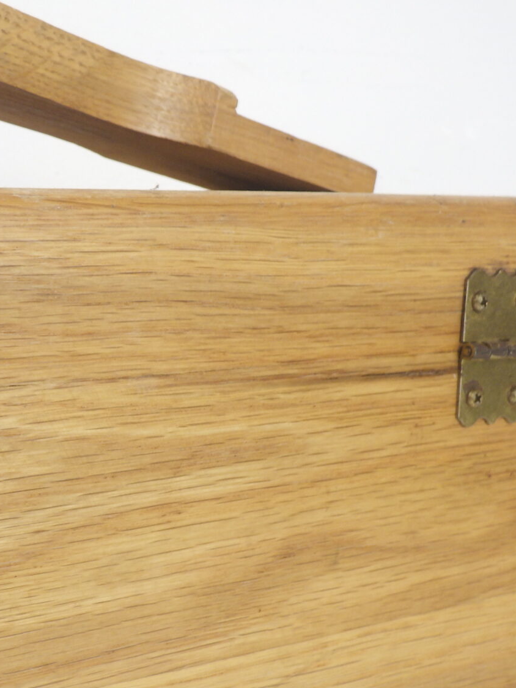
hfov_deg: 24.7
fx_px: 1153
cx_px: 92
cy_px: 424
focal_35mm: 58
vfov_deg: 33.1
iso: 125
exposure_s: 1/20
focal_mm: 6.1
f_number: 3.8
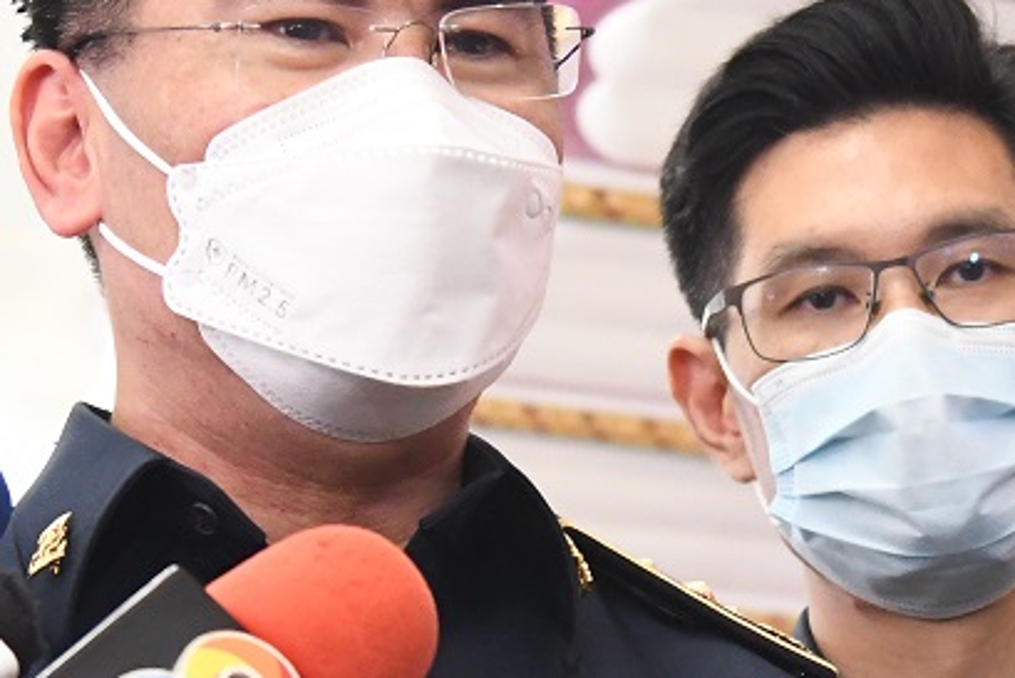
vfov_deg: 6.6
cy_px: 330
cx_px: 372
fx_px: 5894
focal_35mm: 209
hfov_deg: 9.8
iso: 4000
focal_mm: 40
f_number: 4
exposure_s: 1/320
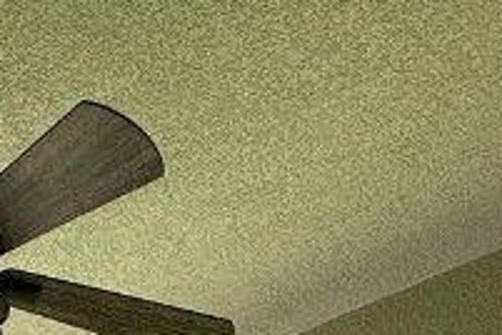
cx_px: 295
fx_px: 1032
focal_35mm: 74
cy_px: 845
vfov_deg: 13.0
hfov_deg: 27.3
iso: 40
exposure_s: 1/602
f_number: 2.2
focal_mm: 2.22
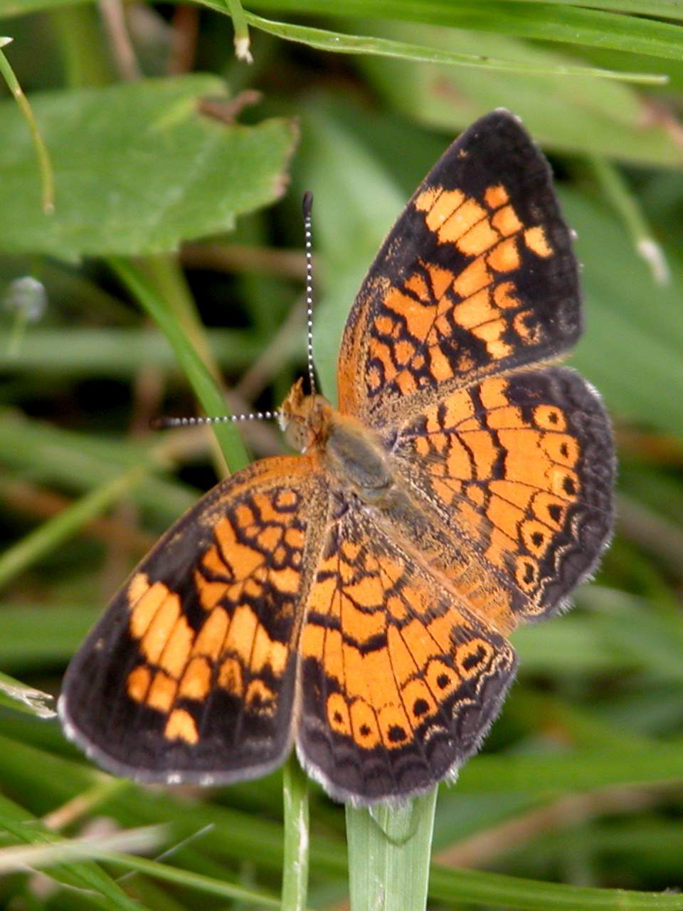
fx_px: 7366
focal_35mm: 280
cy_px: 456
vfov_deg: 7.1
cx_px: 342
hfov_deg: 5.3
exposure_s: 1/226
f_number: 4.2
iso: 100
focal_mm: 71.2
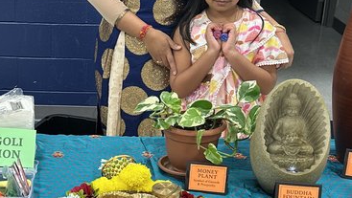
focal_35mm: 79
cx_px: 48
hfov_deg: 26.1
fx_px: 738
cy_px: 141
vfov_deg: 15.3
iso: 100
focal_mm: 5.7
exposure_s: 1/60
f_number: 1.5
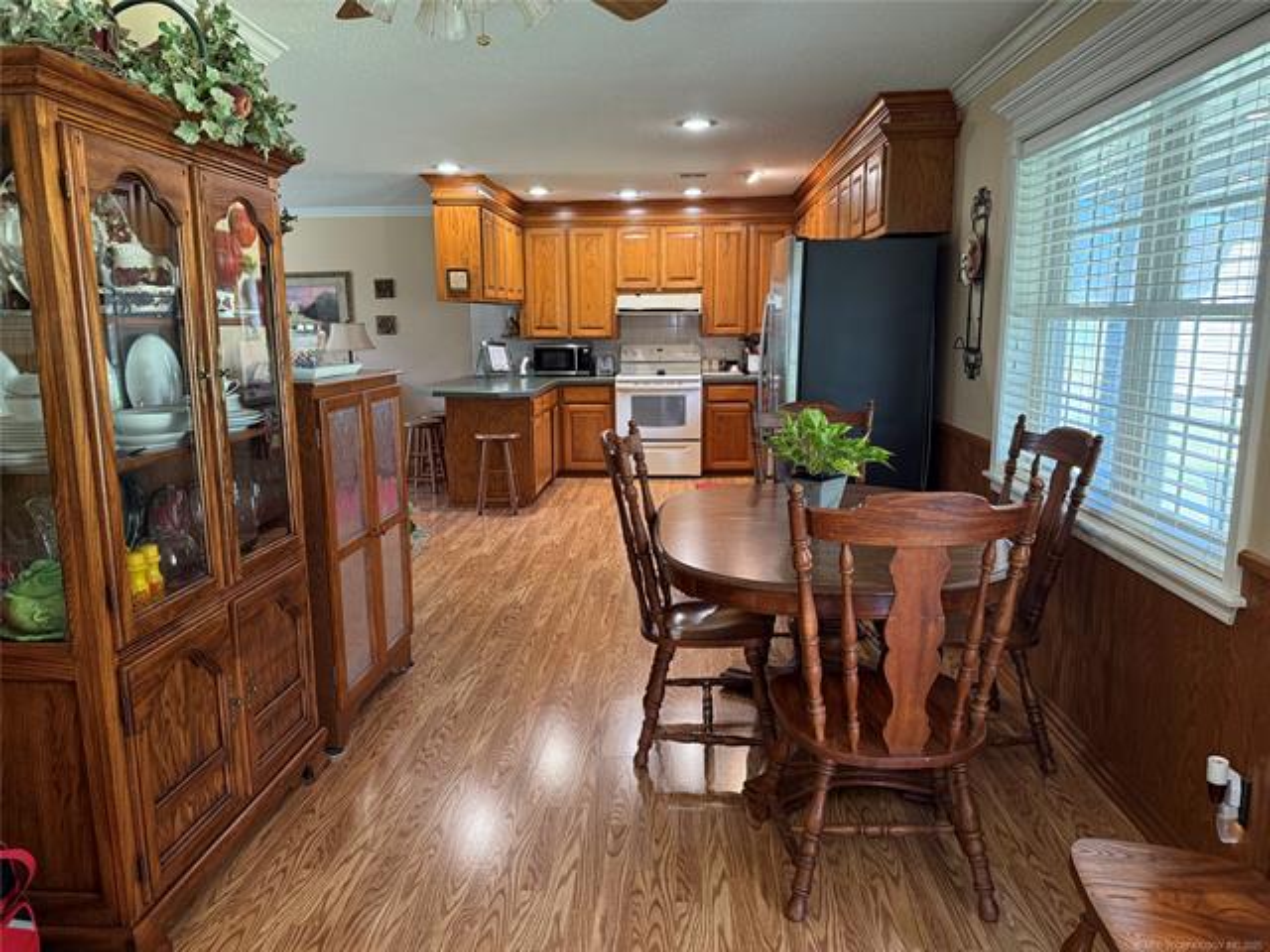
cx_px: 635
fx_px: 881
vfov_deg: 56.8
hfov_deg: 71.6
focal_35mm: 24
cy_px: 476
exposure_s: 1/60
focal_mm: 6.76
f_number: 1.78
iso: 320
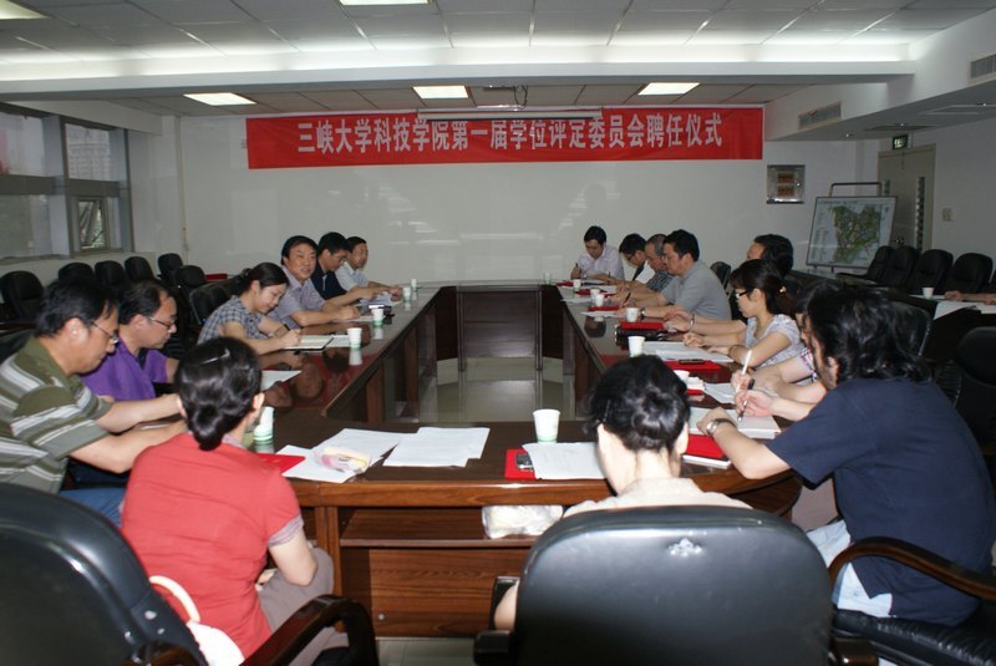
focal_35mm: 30
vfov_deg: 43.7
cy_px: 333
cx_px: 498
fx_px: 831
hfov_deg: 61.9
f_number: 5.6
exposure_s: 1/60
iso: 400
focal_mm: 20
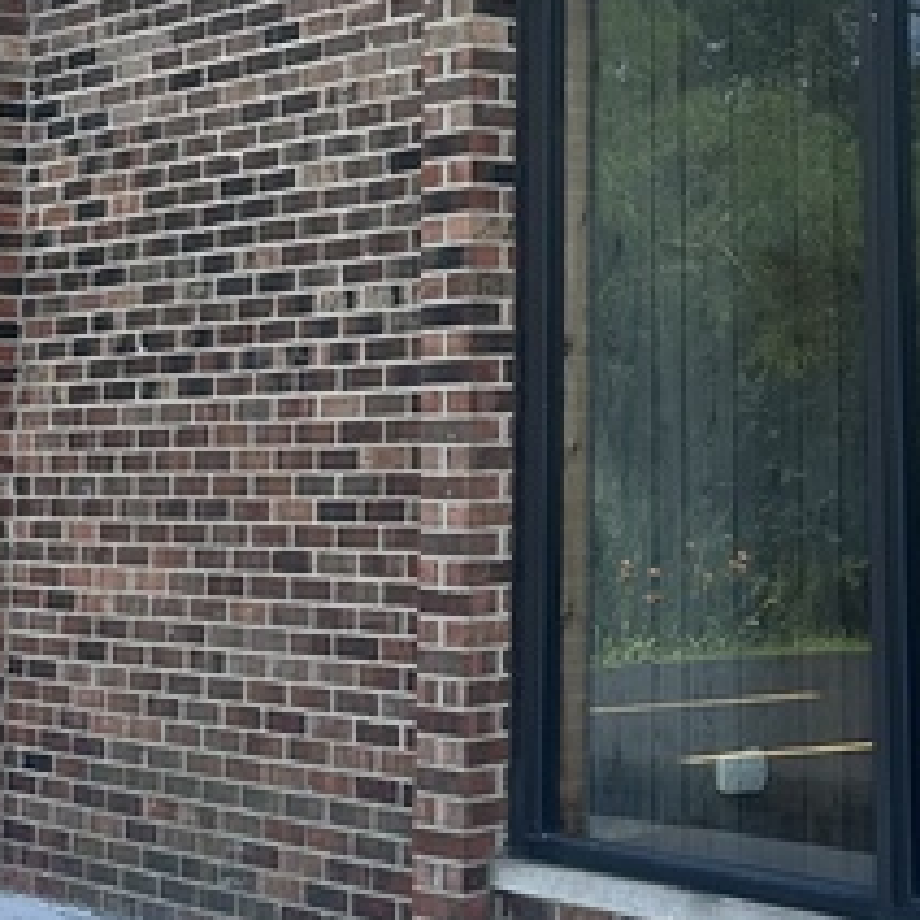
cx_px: 838
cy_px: 74
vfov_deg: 21.1
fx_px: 2406
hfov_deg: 21.2
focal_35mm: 80
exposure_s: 1/1131
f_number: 1.78
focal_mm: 6.86
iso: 80
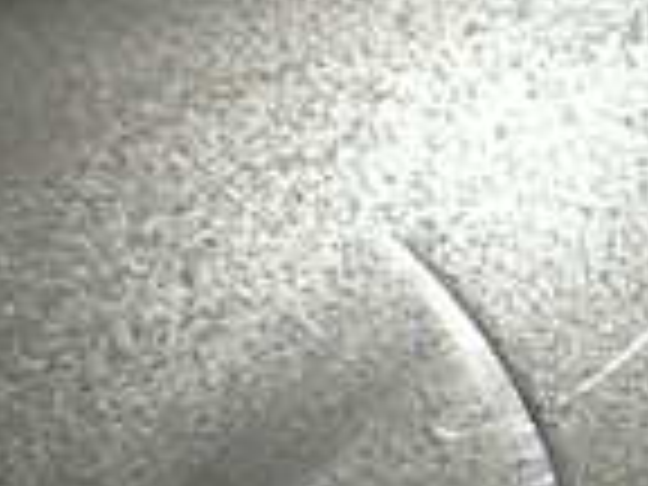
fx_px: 2340
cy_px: 432
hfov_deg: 13.9
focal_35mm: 125
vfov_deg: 11.8
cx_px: 1184
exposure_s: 1/160
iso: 100
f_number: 2.3
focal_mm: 5.4
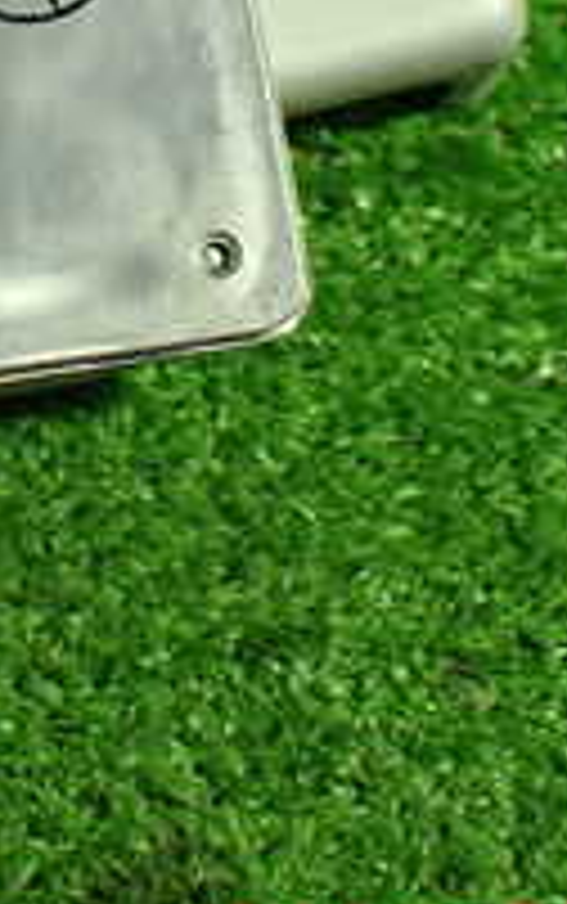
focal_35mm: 95
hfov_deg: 13.4
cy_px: -4
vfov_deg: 21.1
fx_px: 2344
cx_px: -99
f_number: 2.3
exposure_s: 1/125
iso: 640
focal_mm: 5.4
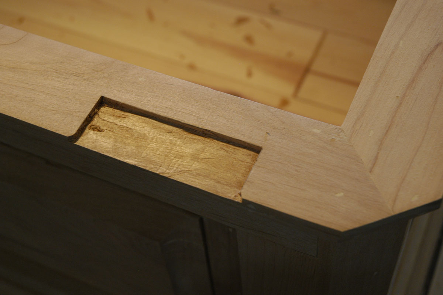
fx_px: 811
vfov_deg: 20.6
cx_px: 222
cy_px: 148
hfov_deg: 30.5
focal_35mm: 66
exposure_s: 1/20
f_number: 6.3
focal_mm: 44
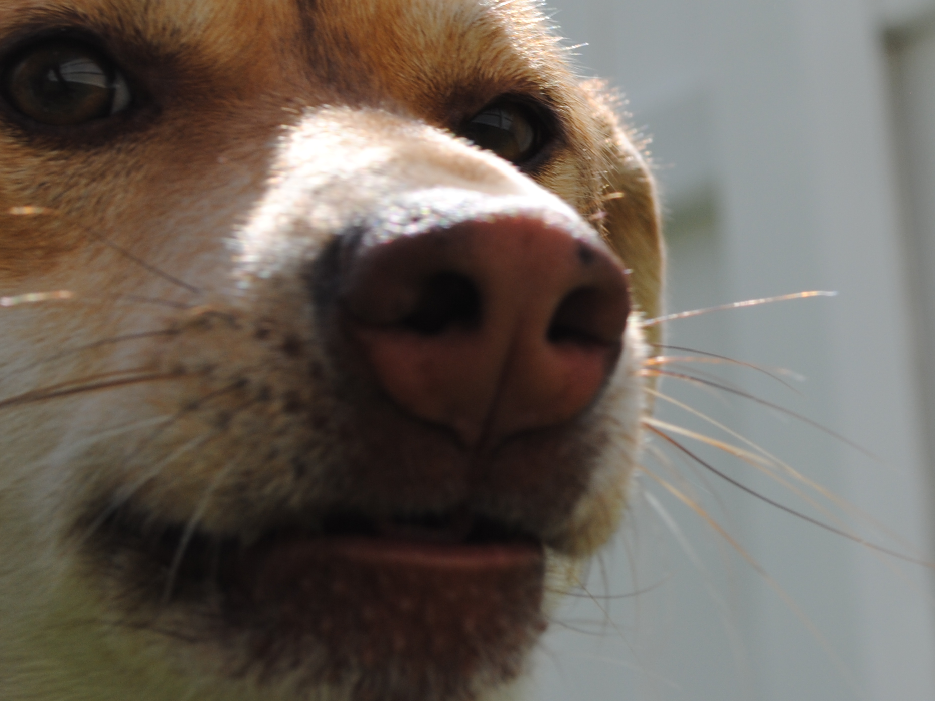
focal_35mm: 138
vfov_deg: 10.7
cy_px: 65
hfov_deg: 14.1
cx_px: 957
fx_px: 3727
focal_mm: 46
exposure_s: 1/320
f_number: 9
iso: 100
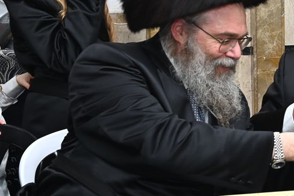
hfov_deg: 17.8
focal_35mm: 109
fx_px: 890
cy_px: 48
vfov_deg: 12.5
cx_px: 364
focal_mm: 38
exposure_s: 1/160
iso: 1600
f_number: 7.1
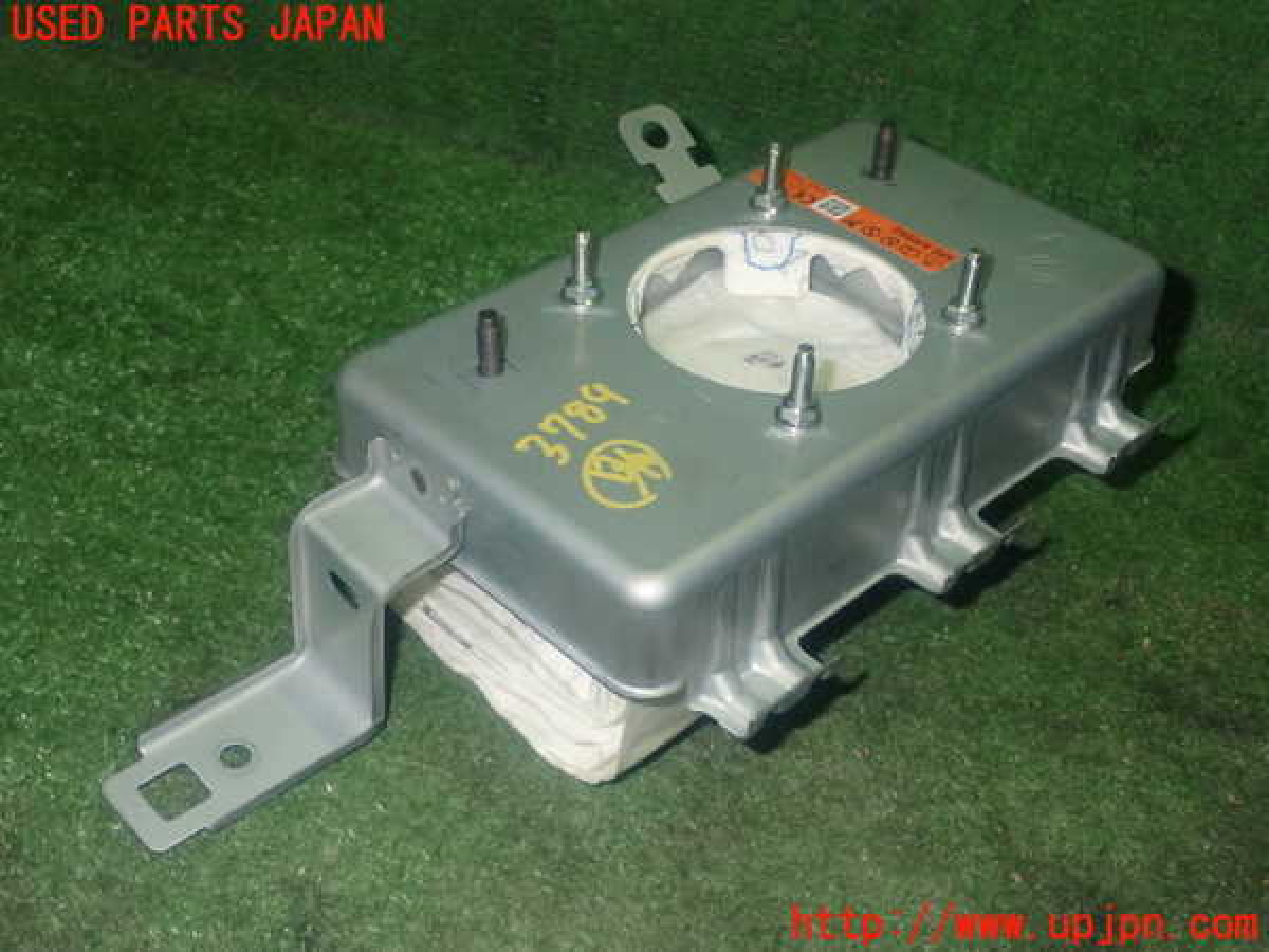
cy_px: 476
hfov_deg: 40.4
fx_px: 1723
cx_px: 634
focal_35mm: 47
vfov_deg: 30.9
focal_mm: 8.4
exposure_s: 1/50
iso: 800
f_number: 9
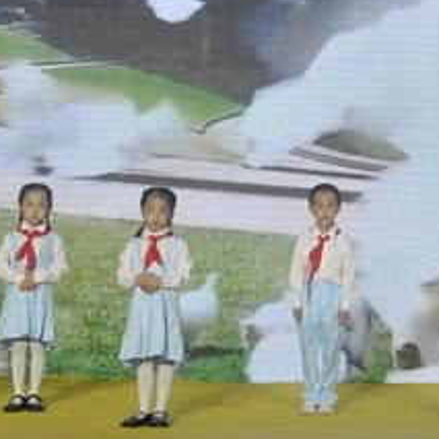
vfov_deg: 14.4
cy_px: 40
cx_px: 404
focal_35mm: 120
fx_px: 1716
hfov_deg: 14.4
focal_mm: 25
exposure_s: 1/125
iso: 400
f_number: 5.6
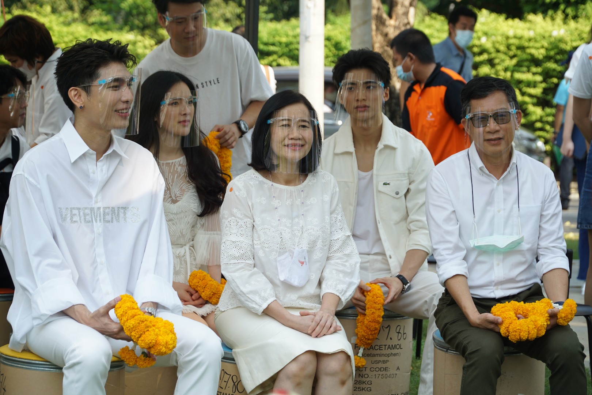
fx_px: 2097
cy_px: 198
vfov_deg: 10.8
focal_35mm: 128
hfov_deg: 16.1
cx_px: 296
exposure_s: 1/320
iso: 160
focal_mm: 85
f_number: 5
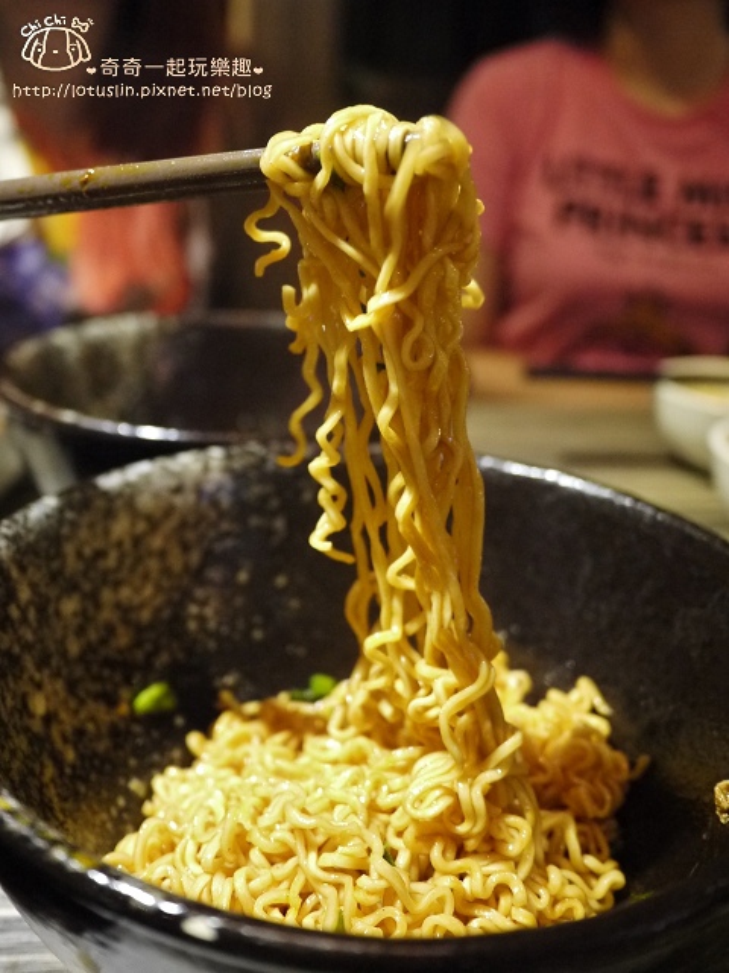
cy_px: 486
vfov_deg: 63.4
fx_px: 786
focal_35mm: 28
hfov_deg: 49.7
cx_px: 364
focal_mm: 14
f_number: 2.5
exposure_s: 1/50
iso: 800
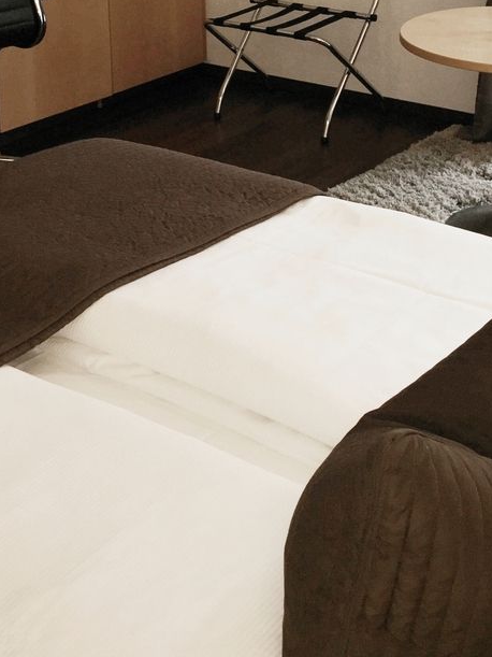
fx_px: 1081
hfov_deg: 25.6
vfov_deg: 32.1
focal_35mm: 57
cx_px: 291
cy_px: 63
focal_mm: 4.15
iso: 32
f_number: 2.2
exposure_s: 1/33
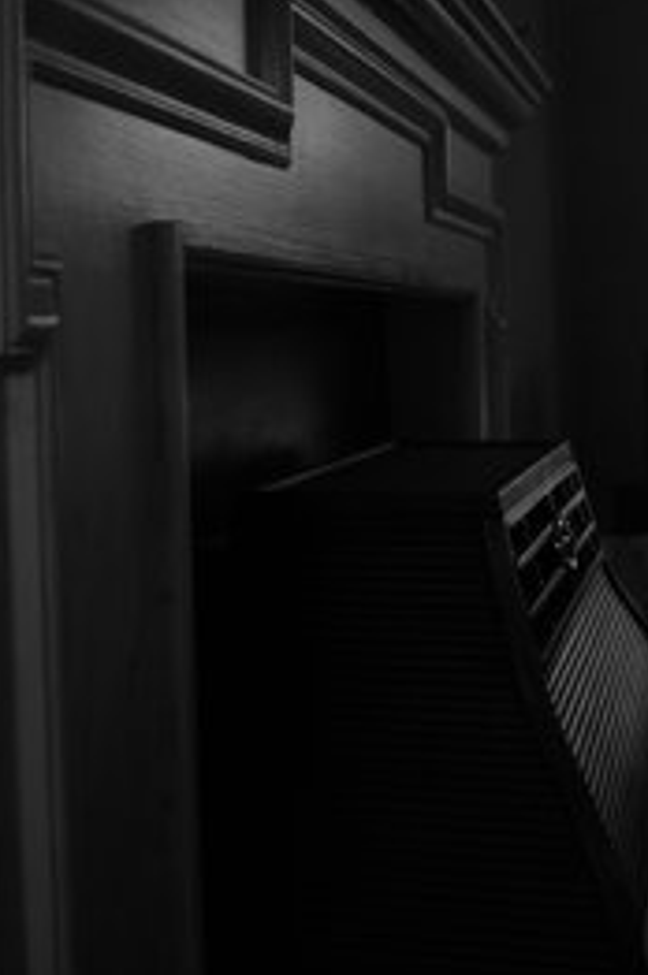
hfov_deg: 26.5
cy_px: 316
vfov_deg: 38.6
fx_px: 1373
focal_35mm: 51
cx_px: 331
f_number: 3.8
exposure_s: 1/4
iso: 200
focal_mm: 23
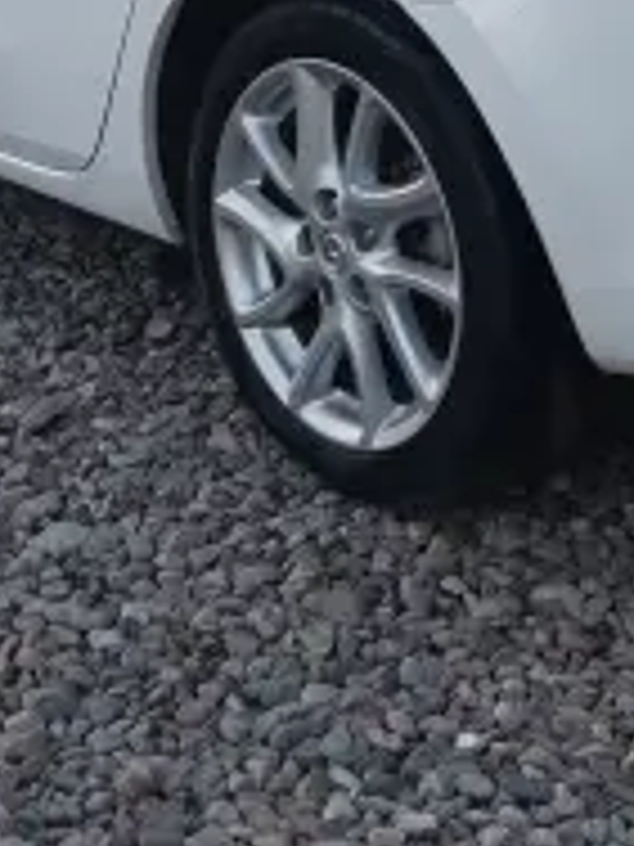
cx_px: 580
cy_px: 54
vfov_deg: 18.9
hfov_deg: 14.3
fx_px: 2491
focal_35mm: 102
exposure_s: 1/50
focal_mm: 4.6
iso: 32
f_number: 1.8
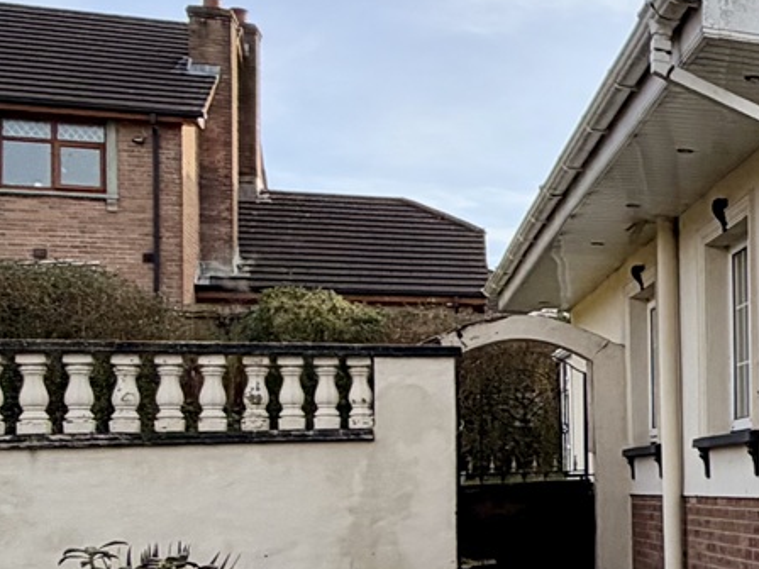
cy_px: 384
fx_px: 1316
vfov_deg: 24.3
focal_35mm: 60
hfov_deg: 21.5
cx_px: 1352
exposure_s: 1/770
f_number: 2.2
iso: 32
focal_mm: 2.22
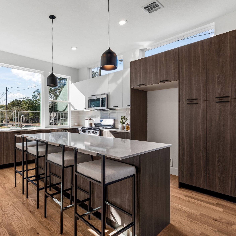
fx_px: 162
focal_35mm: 21
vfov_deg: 72.1
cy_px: 118
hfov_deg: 70.2
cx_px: 80
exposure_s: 1/5
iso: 200
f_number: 9
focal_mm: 16
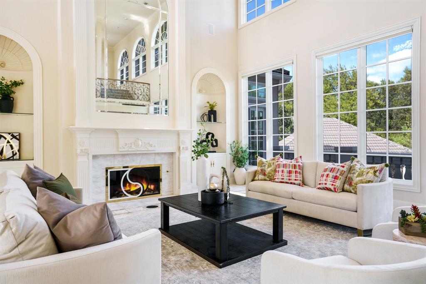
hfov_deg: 76.1
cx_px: 213
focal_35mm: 23
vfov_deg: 55.1
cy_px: 142
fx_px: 272
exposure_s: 1/125
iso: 800
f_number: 4
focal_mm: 23
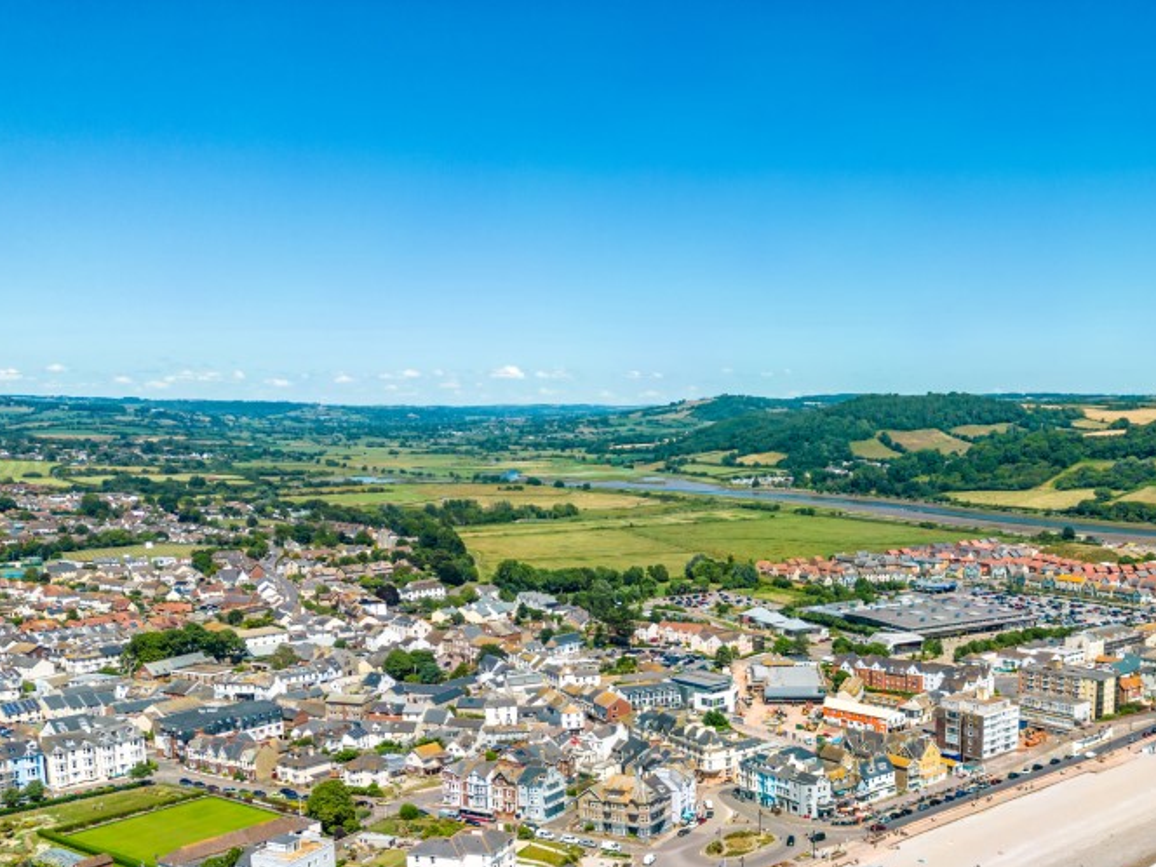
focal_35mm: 37
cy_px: 662
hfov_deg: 49.1
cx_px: 789
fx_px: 1236
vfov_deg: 37.6
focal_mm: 6.72
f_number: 1.7
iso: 110
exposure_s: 1/2500
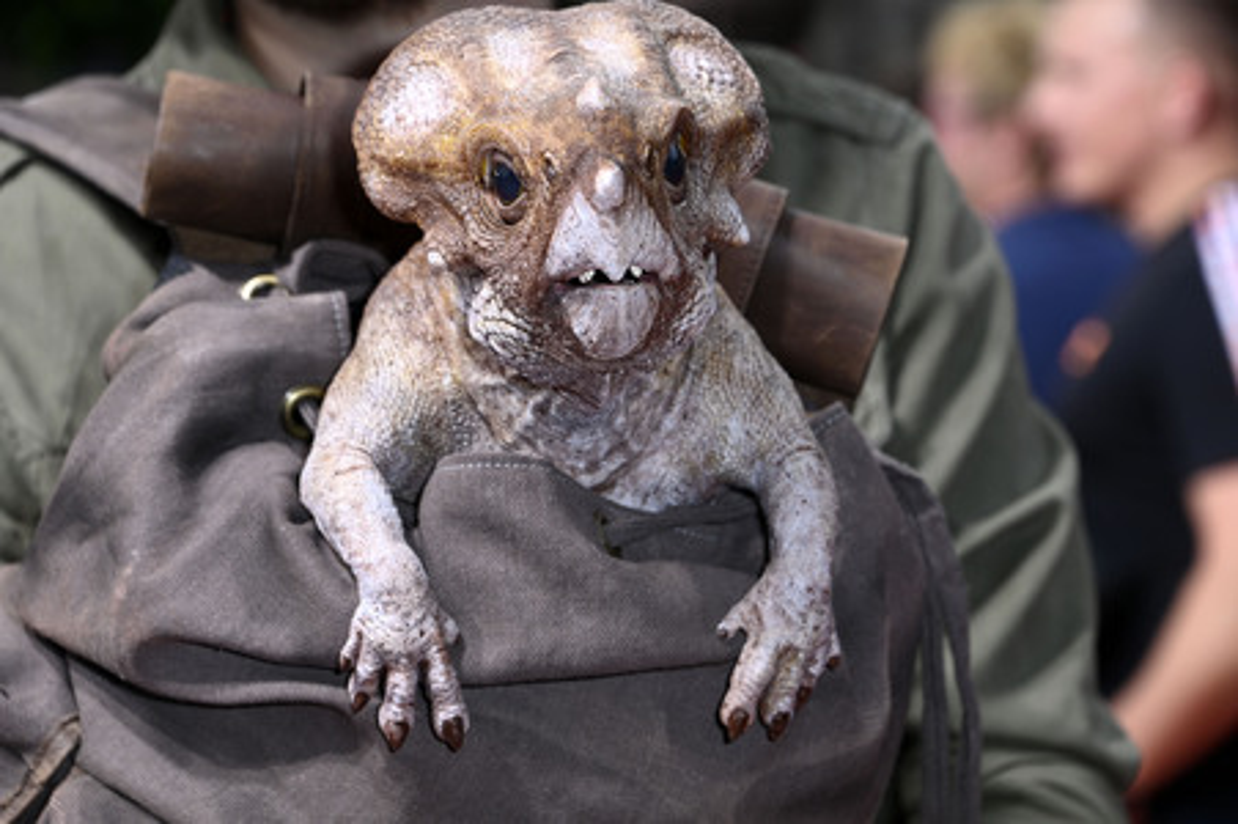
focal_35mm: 170
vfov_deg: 8.1
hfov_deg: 12.1
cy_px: 412
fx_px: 5842
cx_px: 619
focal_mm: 170
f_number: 7.1
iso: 250
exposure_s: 1/200
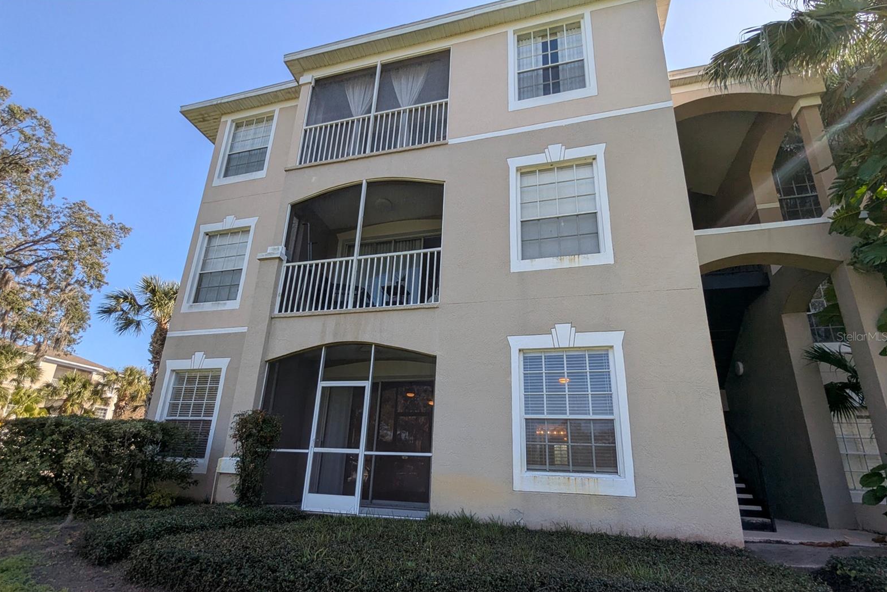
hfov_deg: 93.3
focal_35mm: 17
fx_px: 419
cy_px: 336
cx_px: 438
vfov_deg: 70.1
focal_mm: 2.35
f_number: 2.2
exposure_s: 1/912
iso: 48
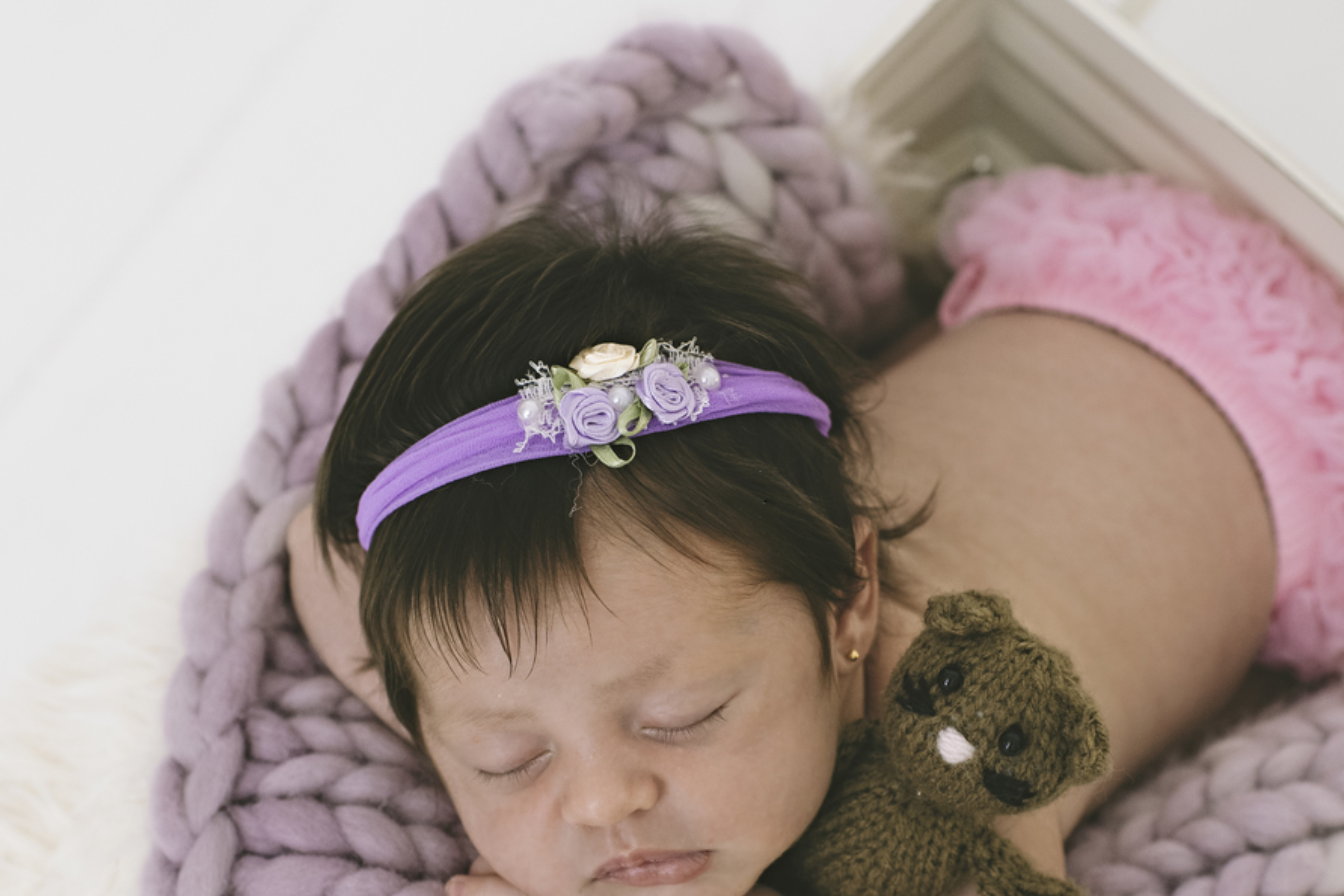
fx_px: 2638
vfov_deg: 19.2
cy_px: 581
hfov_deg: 28.5
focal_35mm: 71
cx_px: 819
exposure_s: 1/200
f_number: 3.2
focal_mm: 35
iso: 500
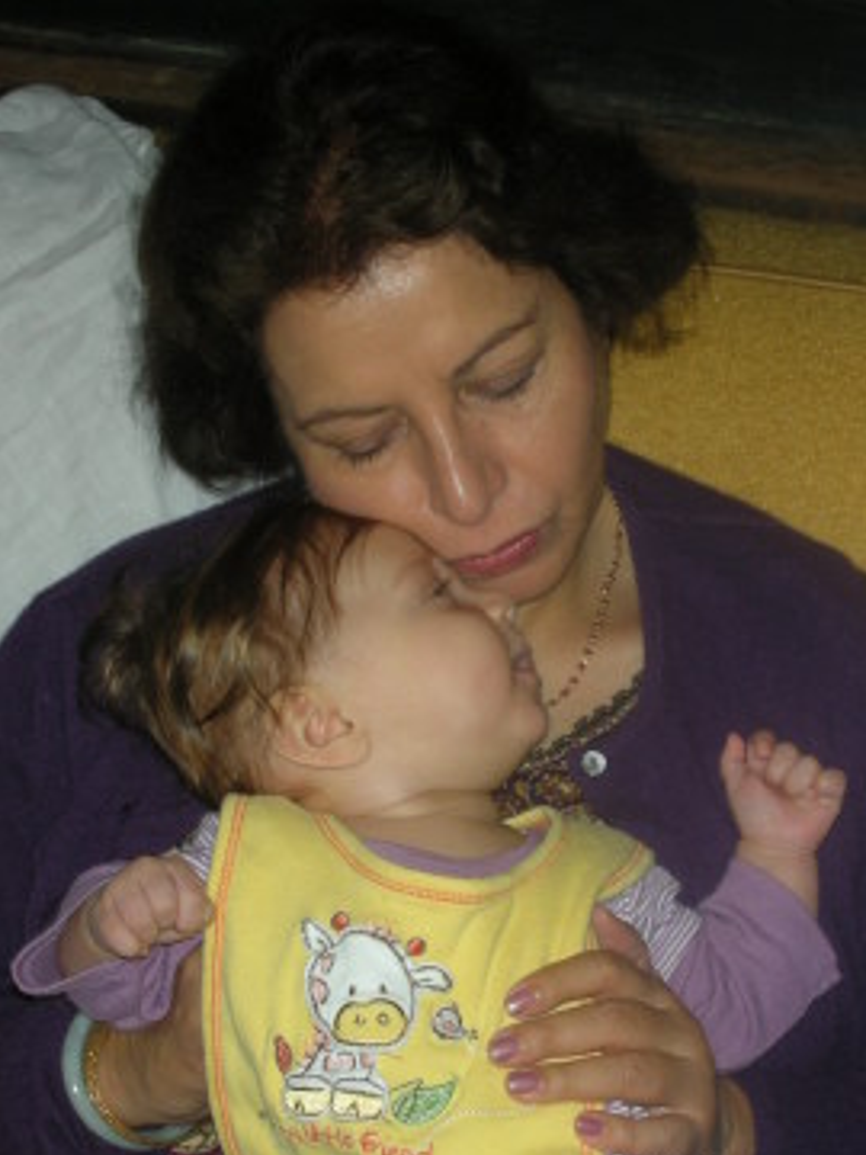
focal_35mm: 78
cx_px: 507
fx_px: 2602
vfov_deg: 24.9
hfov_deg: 18.9
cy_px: 792
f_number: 3.5
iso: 50
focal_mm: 8.8
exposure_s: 1/60
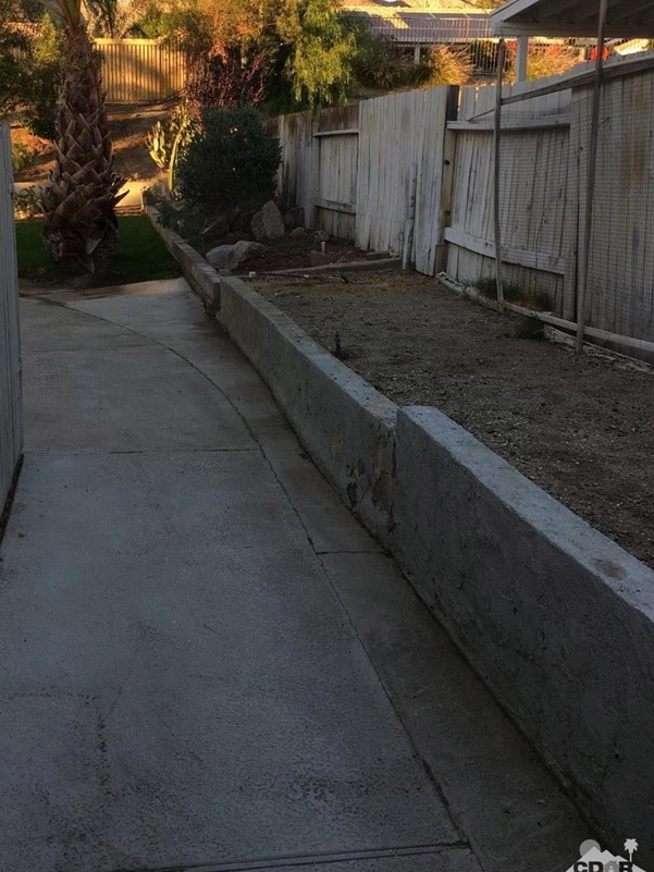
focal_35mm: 37
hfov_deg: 38.4
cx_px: 240
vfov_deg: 49.7
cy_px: 339
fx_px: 932
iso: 25
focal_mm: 4.15
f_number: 2.2
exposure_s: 1/276
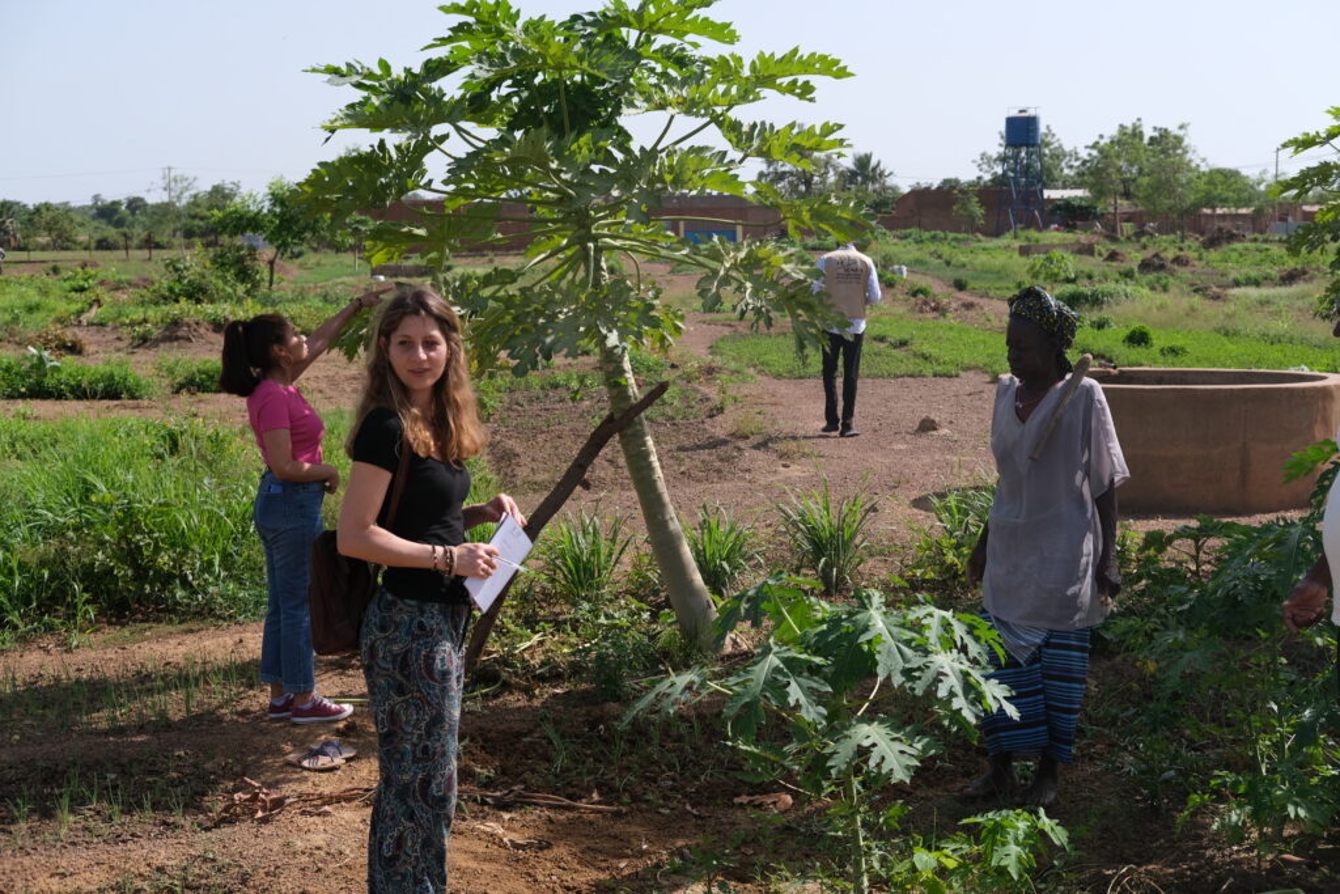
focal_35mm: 53
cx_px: 670
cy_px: 447
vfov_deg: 25.5
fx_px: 1973
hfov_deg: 37.5
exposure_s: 1/600
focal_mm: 35
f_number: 5.6
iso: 160
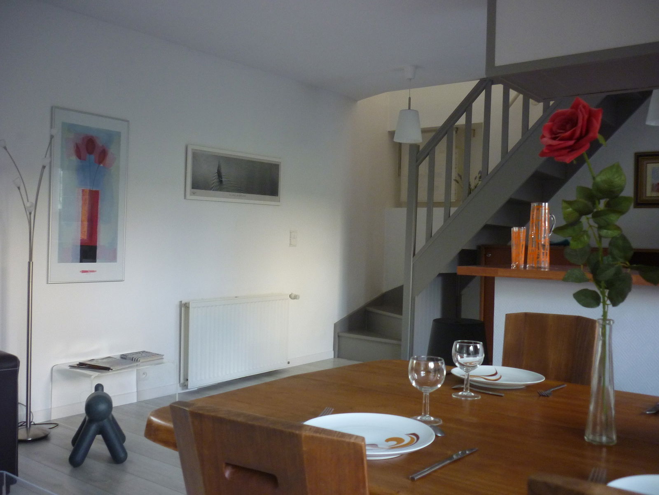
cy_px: 248
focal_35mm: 33
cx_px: 330
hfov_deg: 55.4
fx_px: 628
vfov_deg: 42.9
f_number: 2.8
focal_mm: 5.5
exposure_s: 1/30
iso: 250
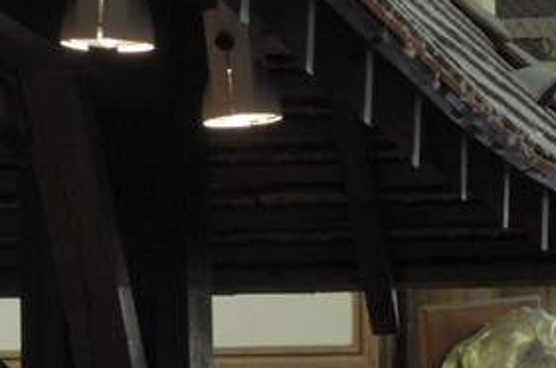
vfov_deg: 3.5
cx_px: 1013
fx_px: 5930
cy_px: 977
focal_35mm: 385
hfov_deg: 5.3
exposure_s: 1/3.33
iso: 100
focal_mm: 45
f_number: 10
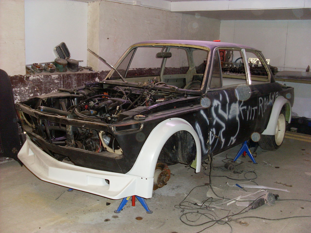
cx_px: 156
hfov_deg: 49.0
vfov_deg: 37.7
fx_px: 341
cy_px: 116
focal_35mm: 38
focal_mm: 6.3
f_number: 3
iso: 120
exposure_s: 1/45
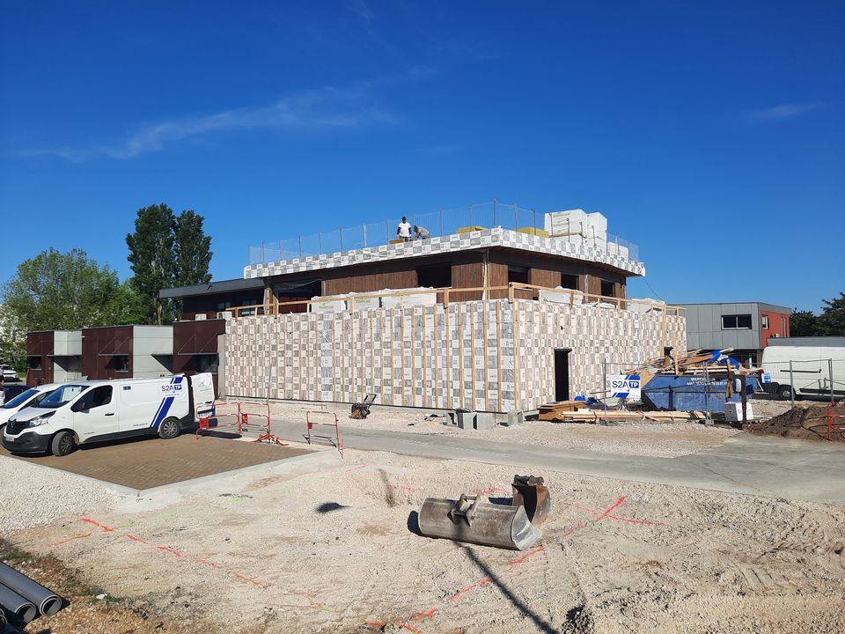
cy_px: 317
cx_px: 422
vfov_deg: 54.9
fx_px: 610
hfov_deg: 69.4
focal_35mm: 25
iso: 32
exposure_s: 1/1704
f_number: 2
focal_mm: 4.6
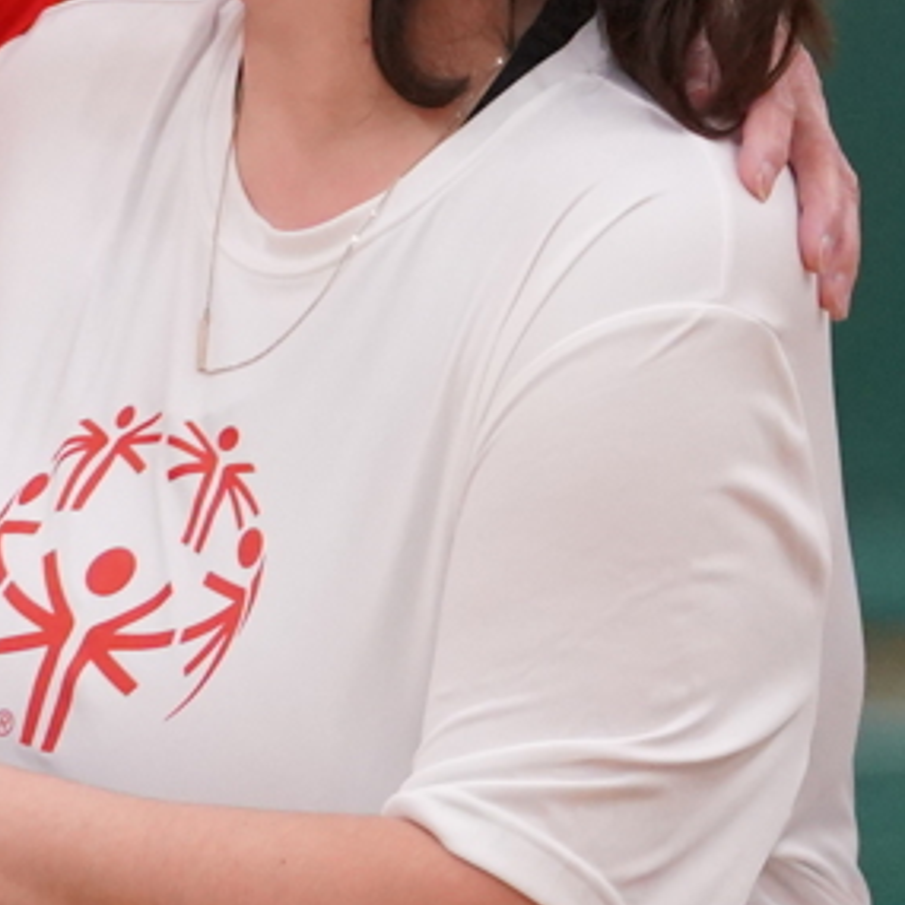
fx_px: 20143
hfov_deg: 2.6
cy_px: 311
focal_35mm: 681
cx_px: -181
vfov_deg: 2.6
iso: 4000
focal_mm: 152
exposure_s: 1/1000
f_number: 3.2
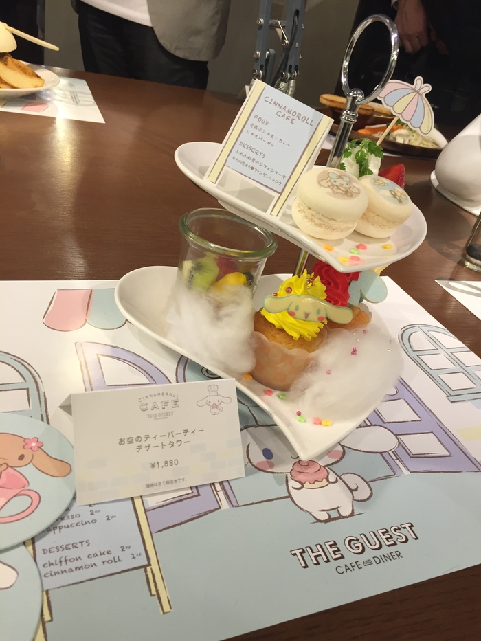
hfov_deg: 48.2
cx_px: 240
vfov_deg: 61.7
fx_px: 537
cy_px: 320
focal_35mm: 29
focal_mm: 4.15
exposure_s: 1/33
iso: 50
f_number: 2.2
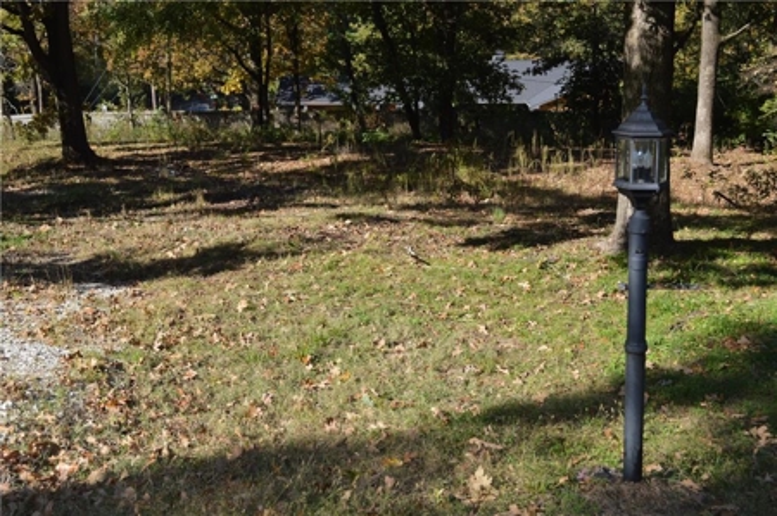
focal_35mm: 48
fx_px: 1035
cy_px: 258
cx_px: 388
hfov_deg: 41.2
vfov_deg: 28.0
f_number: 7.1
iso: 100
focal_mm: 32
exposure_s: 1/200
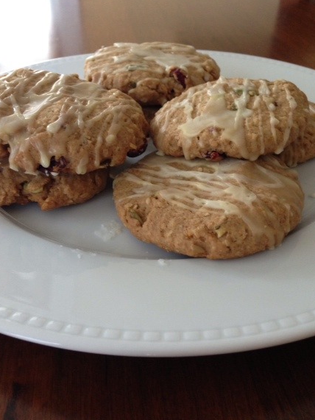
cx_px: 160
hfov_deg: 38.7
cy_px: 202
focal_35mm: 37
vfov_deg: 50.1
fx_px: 449
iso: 160
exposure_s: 1/20
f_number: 2.4
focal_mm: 4.13
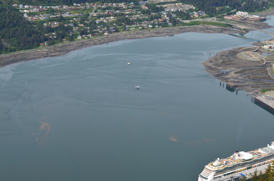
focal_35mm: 82
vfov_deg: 16.5
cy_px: 90
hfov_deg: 24.7
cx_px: 137
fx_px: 627
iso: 110
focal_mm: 55
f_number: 11
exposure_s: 1/125
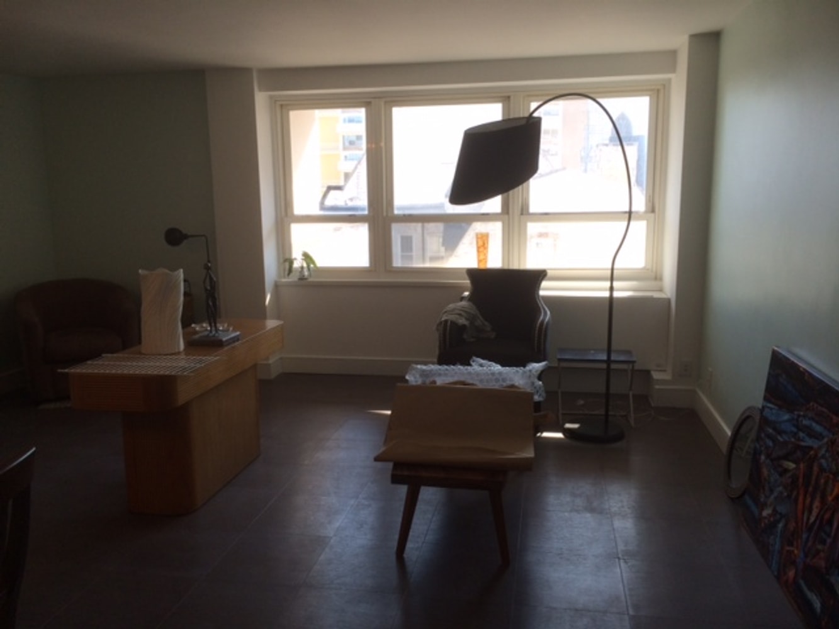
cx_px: 420
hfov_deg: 60.0
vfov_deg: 46.8
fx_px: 727
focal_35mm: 30
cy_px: 314
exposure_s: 1/135
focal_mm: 4.12
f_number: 2.2
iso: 32
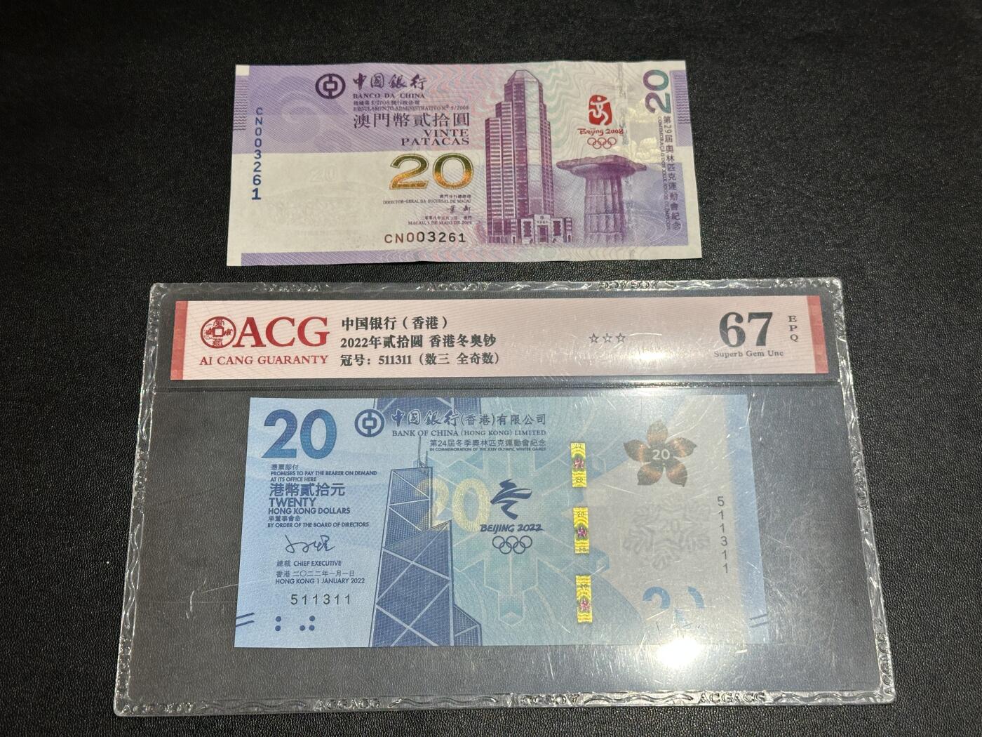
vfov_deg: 30.3
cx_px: 491
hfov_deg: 39.7
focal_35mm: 48
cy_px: 368
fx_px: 1362
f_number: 1.78
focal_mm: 6.86
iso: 50
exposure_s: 1/50
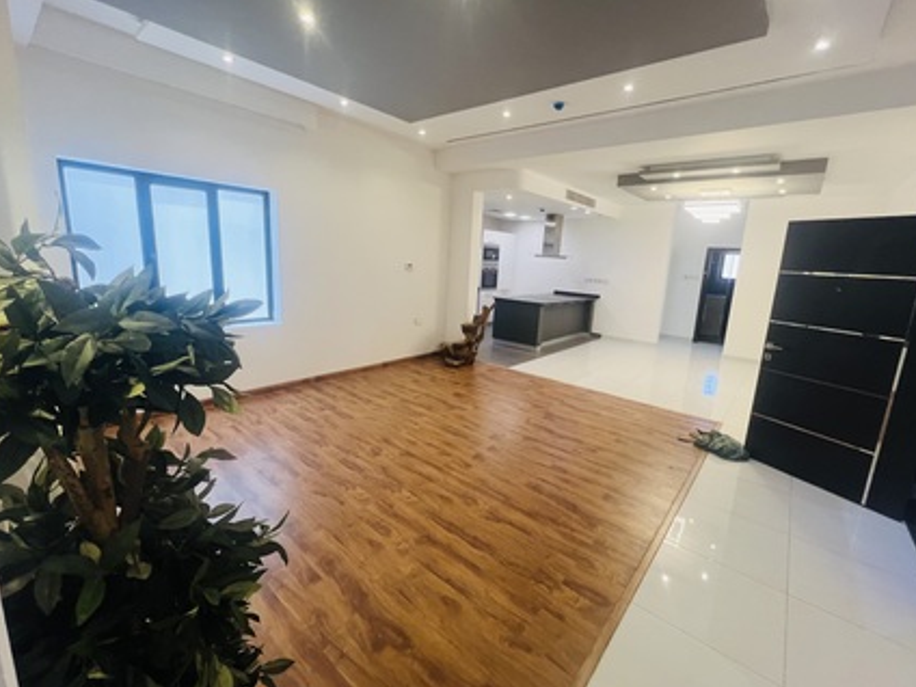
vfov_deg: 85.7
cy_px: 334
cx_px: 470
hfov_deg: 102.0
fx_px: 370
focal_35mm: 14
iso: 200
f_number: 1.8
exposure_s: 1/100
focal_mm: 1.57
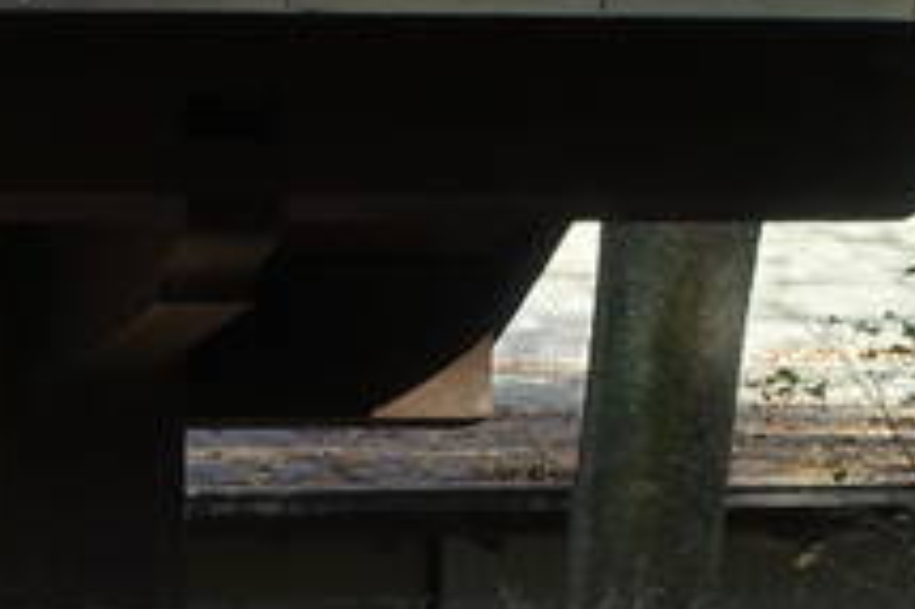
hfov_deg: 13.6
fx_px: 3403
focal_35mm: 134
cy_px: 1065
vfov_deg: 9.7
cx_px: -766
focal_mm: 8.8
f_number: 4
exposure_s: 1/160
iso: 125
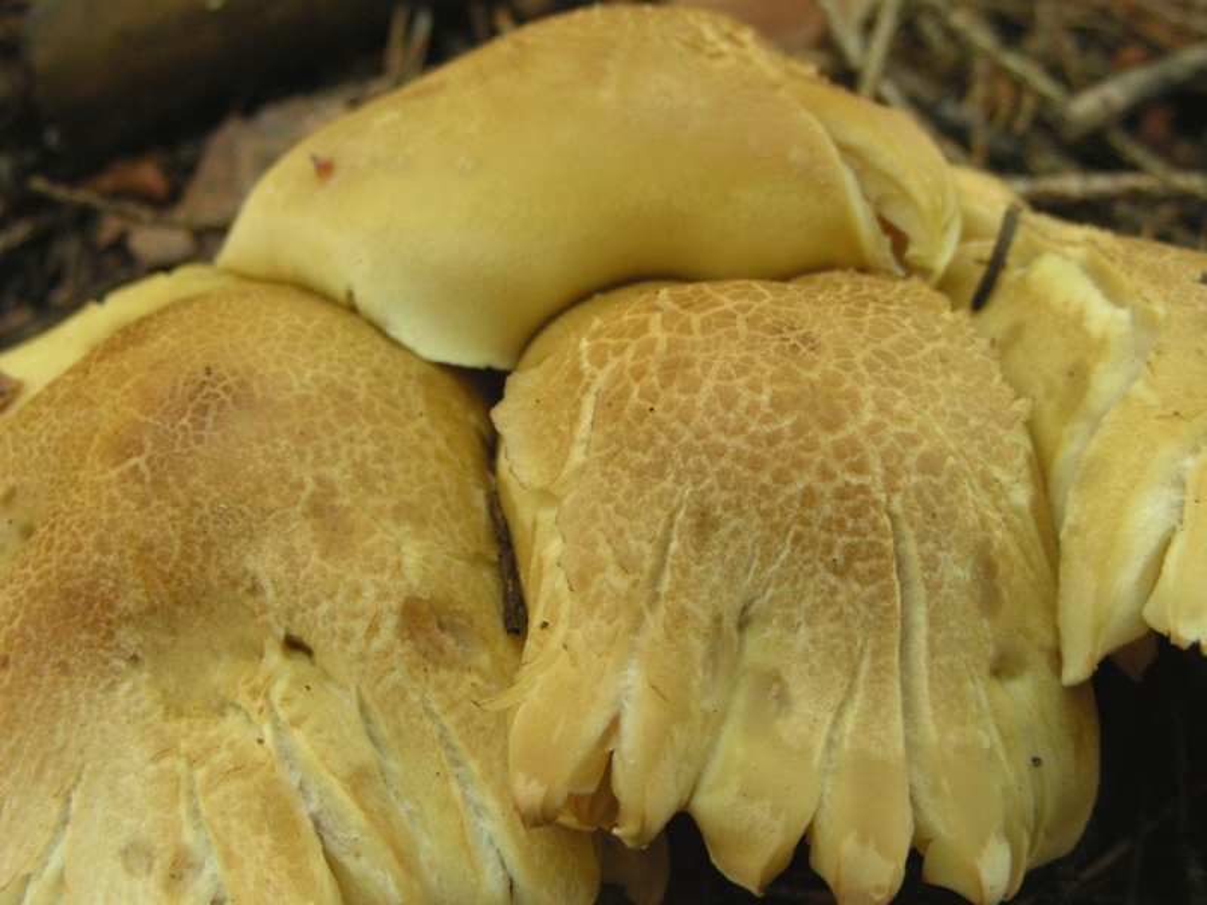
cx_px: 604
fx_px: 1674
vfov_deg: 30.3
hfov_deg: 39.7
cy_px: 452
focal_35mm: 48
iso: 200
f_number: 3.5
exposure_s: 1/17.1
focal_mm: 8
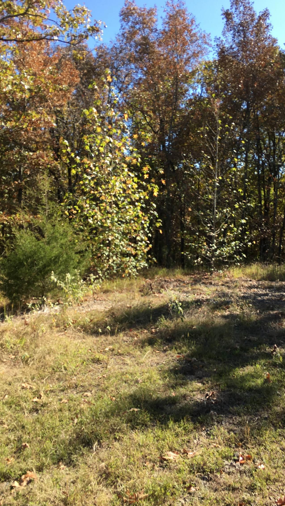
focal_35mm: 32
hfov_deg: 36.7
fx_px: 430
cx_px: 154
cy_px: 251
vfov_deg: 61.0
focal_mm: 4.15
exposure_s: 1/458
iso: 25
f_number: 2.2
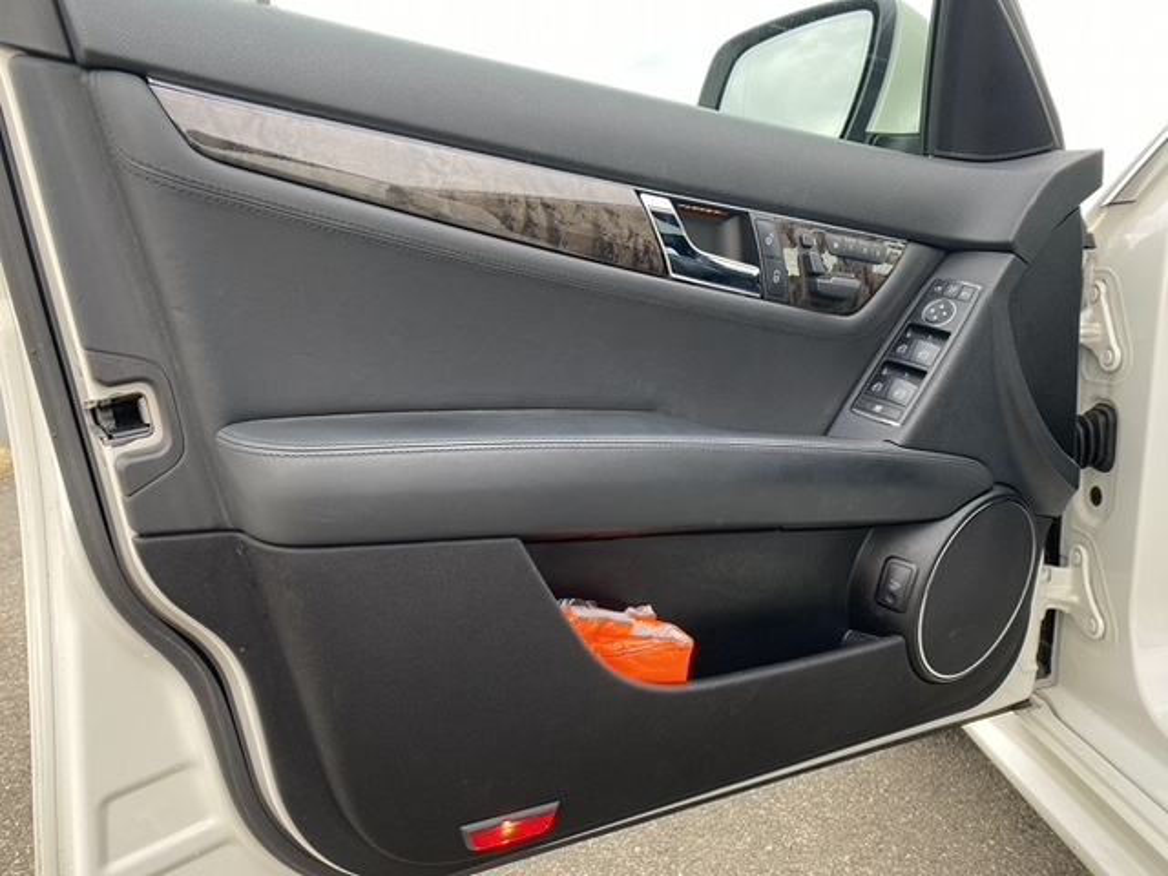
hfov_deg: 67.3
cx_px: 584
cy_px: 438
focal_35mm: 26
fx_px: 877
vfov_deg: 53.1
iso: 100
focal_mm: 4.25
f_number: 1.8
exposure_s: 1/121
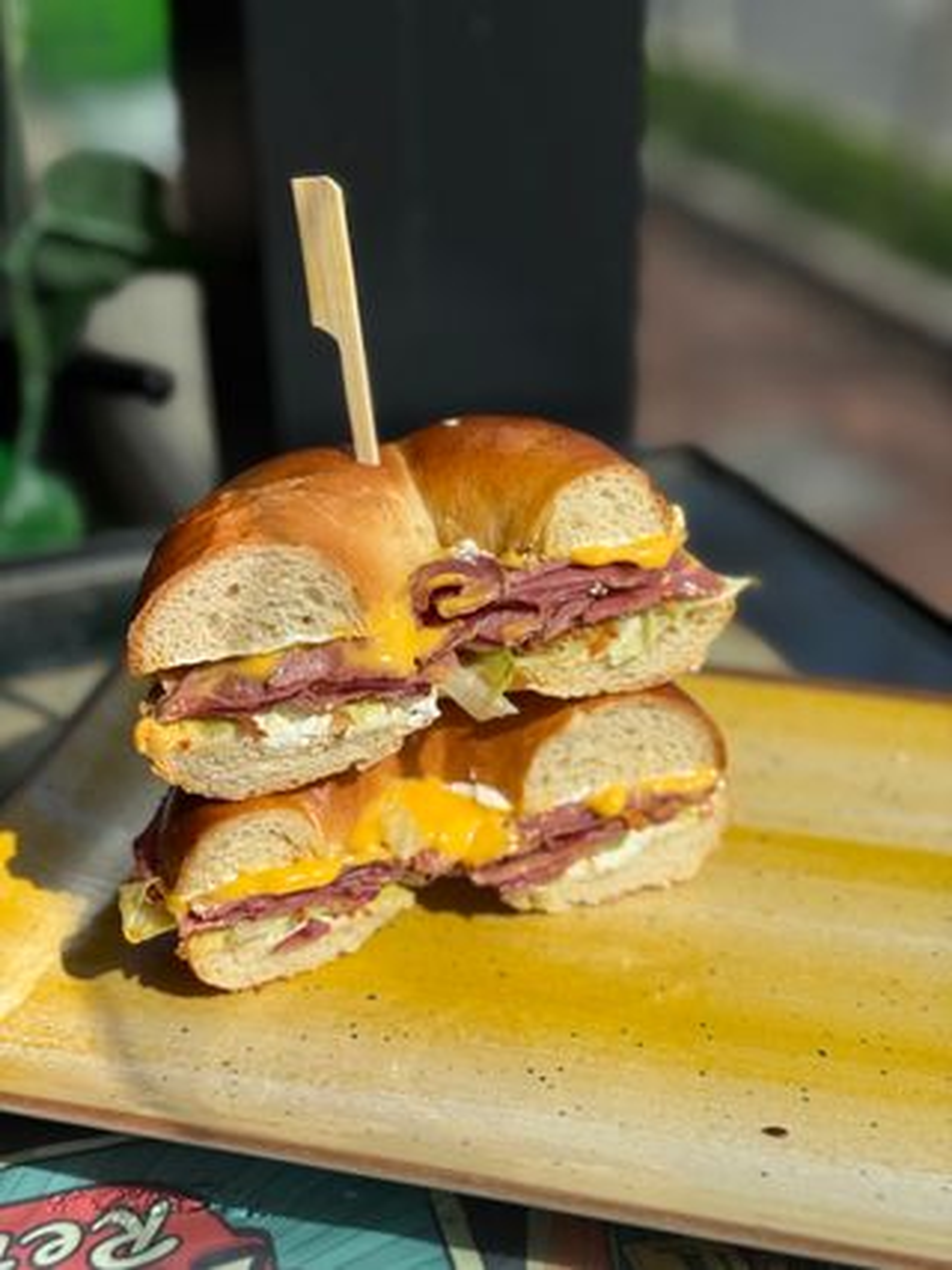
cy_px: 635
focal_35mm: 48
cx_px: 476
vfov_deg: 39.7
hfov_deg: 30.3
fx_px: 1761
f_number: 1.78
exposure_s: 1/7143
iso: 64
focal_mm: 6.76
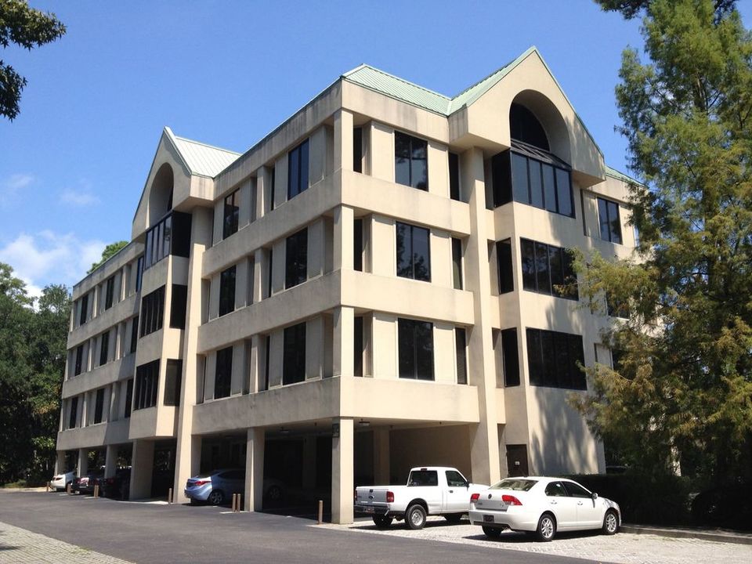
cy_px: 282
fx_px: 760
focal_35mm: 35
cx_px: 376
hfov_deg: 52.6
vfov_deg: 40.7
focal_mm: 4.28
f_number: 2.4
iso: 64
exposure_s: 1/1284
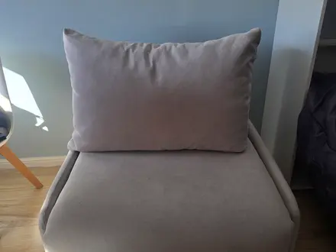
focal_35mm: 23
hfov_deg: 73.9
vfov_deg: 58.9
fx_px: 223
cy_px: 126
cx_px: 168
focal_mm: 6.3
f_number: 1.7
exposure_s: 1/180
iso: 25
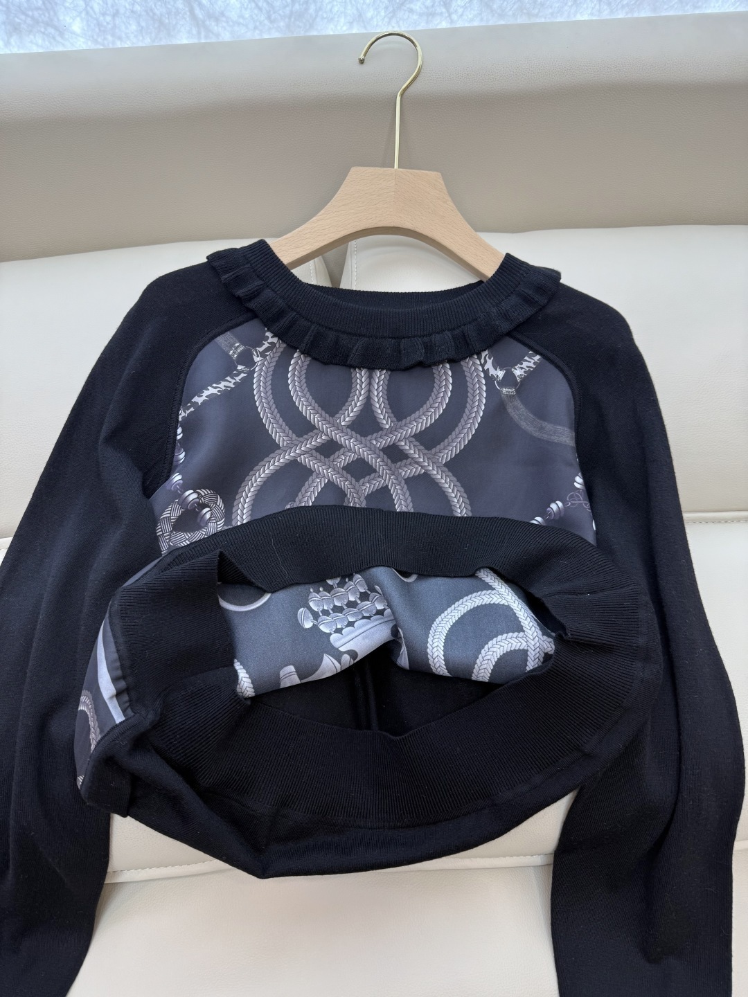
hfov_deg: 56.8
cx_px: 374
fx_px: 691
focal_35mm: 24
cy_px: 498
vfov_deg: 71.6
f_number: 1.78
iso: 100
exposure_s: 1/121
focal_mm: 6.76
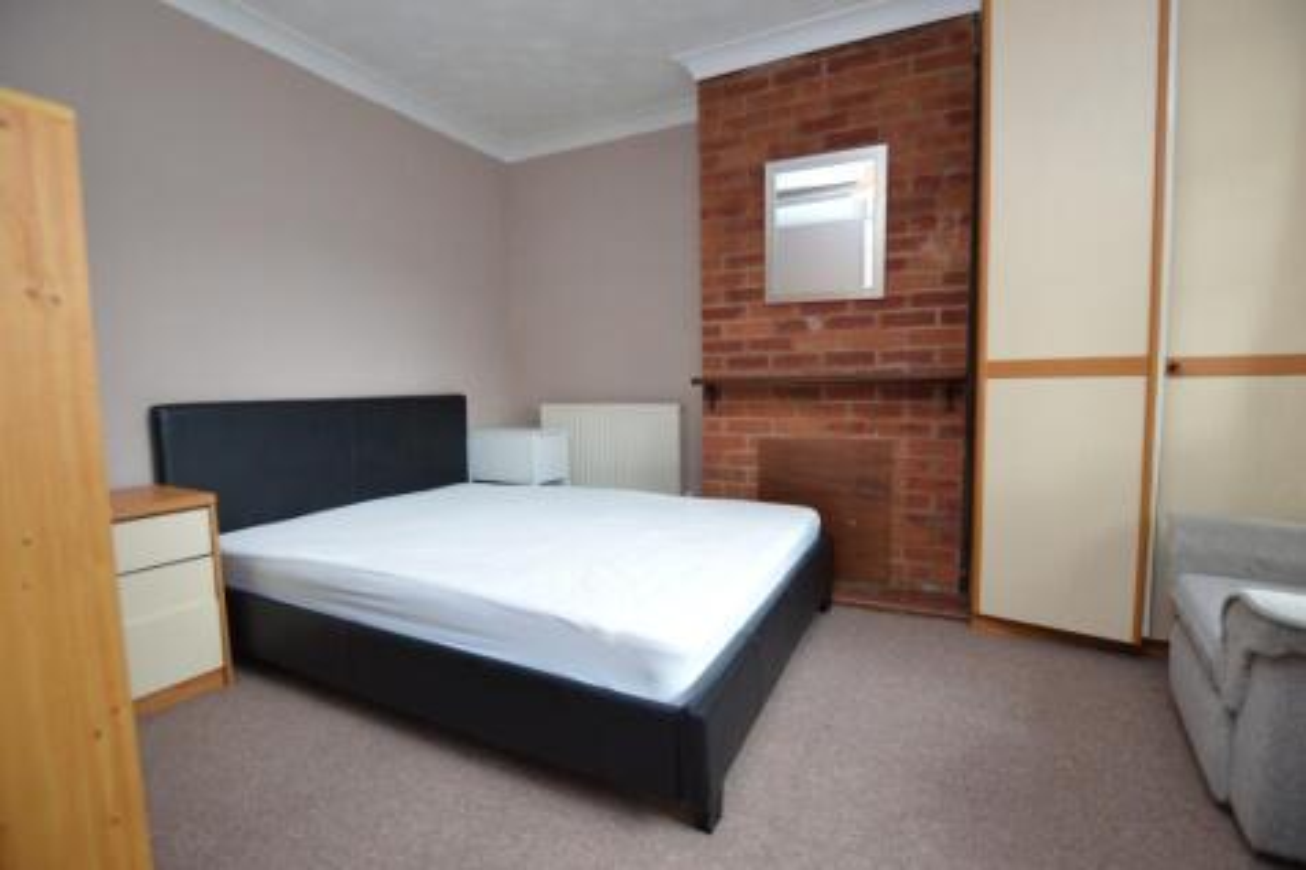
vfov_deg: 77.3
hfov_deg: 100.4
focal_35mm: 15
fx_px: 544
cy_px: 435
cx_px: 653
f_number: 3.5
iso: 400
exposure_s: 1/60
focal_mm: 10
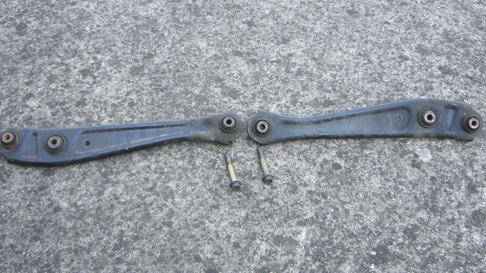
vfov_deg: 28.4
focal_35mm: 42
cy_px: 147
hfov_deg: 48.3
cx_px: 242
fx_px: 541
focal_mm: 6.2
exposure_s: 1/80
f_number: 2.7
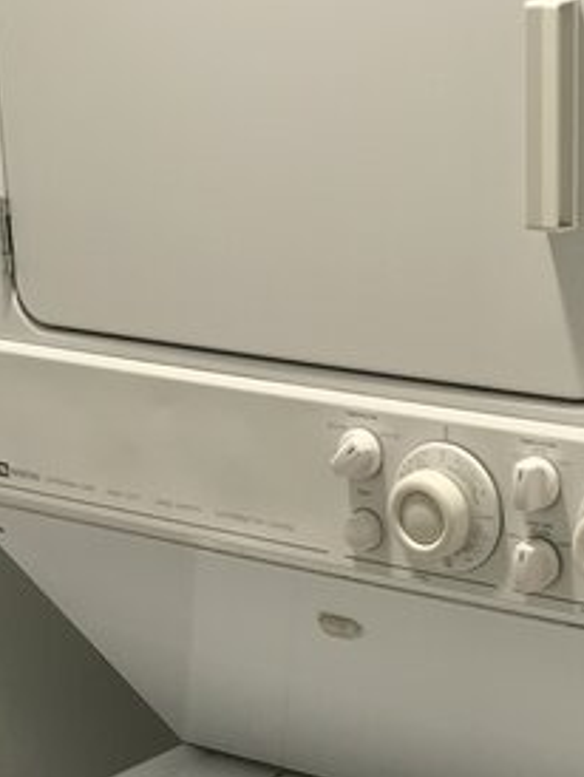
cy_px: 777
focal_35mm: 103
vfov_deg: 18.6
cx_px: 295
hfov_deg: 14.4
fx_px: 2313
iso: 25
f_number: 1.8
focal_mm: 3.99
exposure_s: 1/60
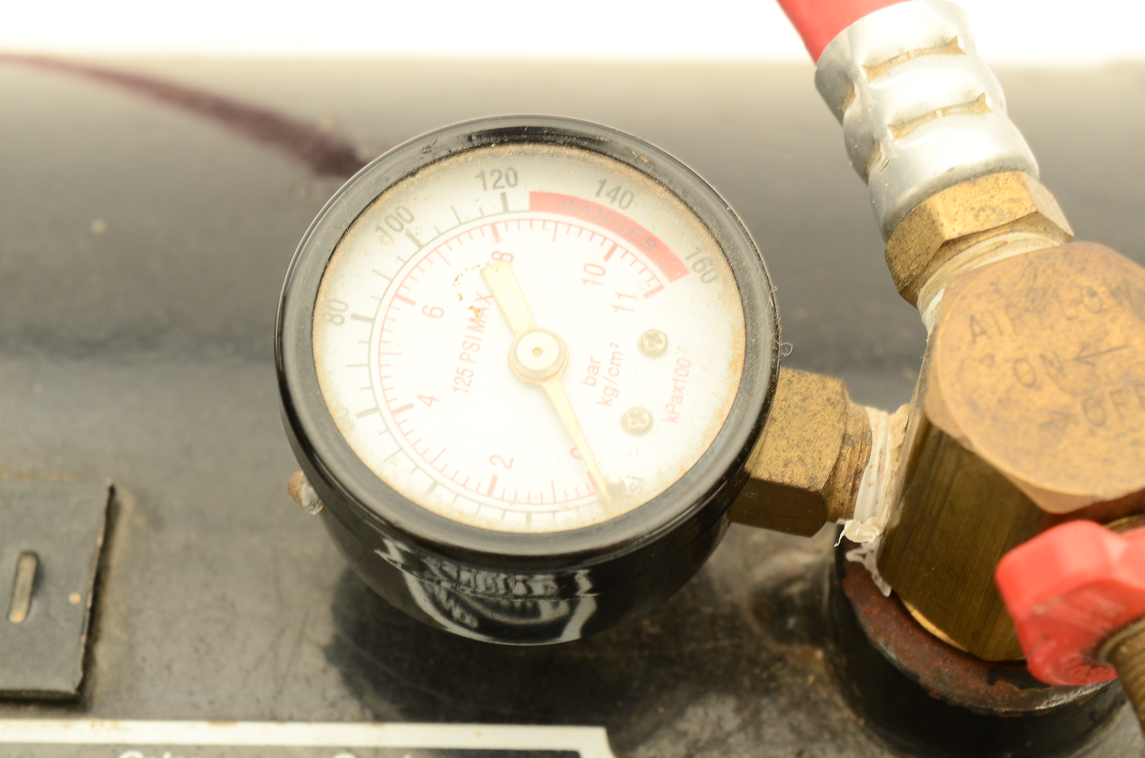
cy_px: 379
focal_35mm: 82
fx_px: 2619
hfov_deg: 24.7
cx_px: 572
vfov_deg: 16.5
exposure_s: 1/60
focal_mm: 55
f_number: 10
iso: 320
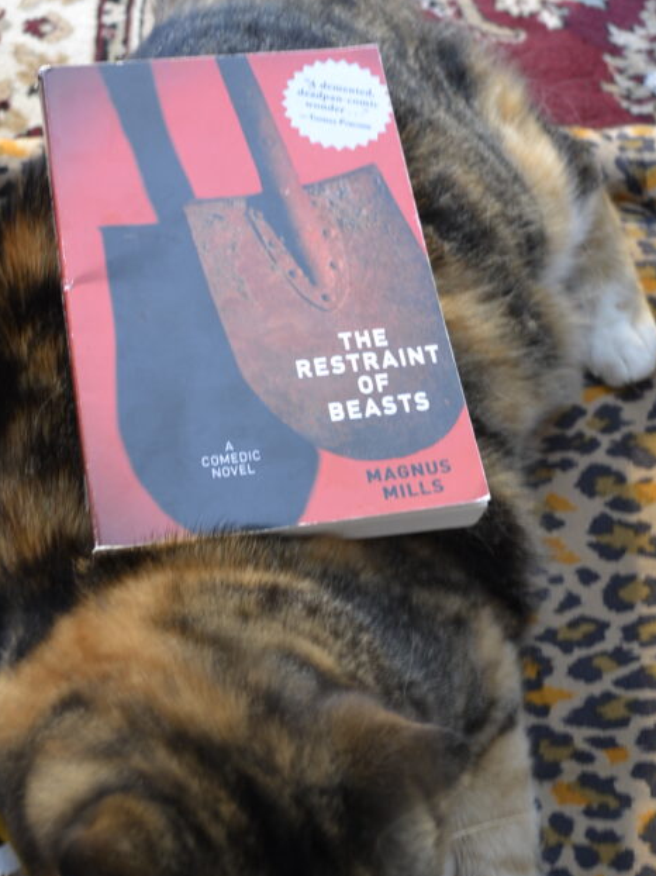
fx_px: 1441
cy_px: 356
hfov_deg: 25.6
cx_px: 317
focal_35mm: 57
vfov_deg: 33.7
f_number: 4
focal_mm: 24
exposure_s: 1/3
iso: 400
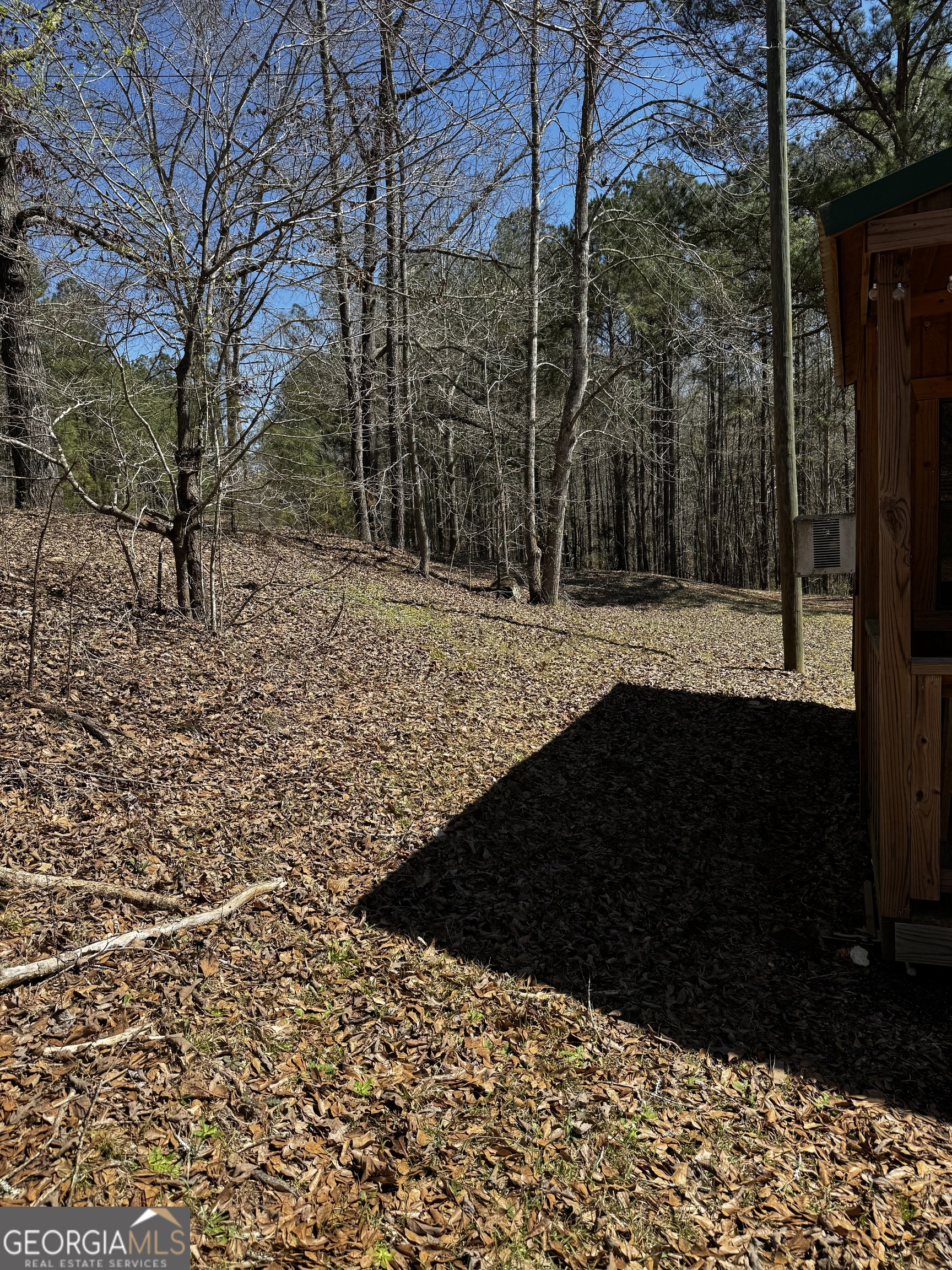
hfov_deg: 56.8
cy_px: 635
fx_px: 880
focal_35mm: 24
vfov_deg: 71.6
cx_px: 476
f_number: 1.78
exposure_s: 1/2252
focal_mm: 6.76
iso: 80
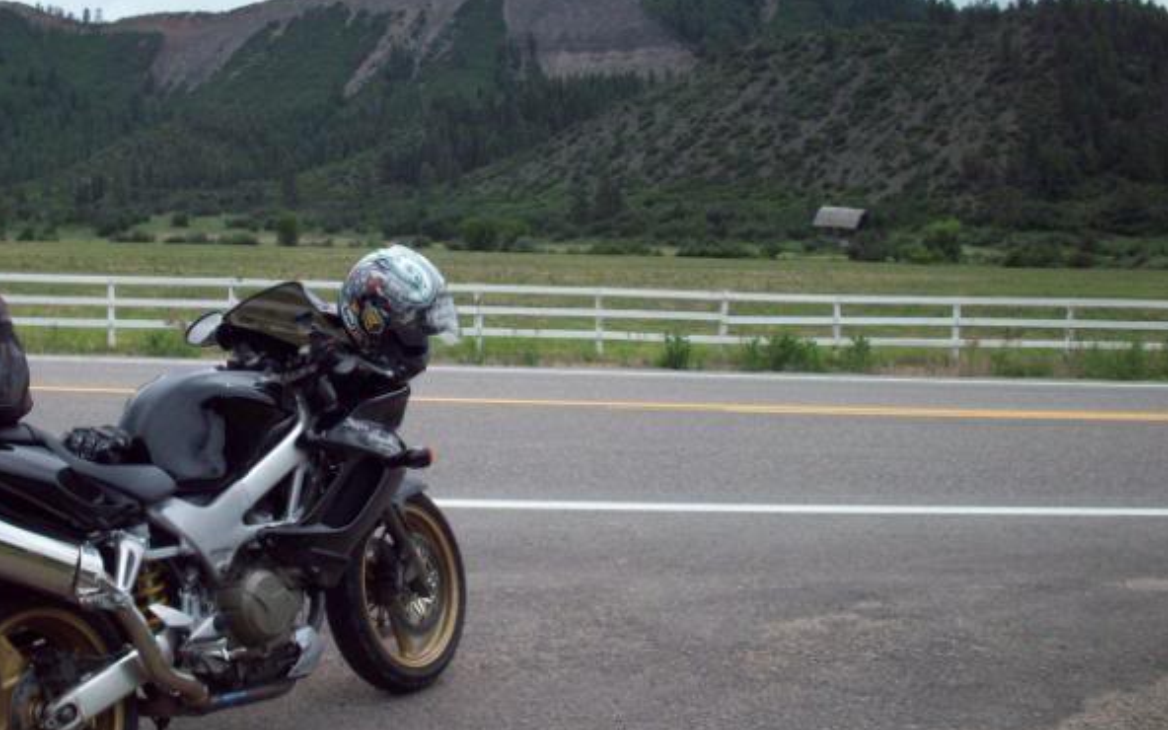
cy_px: 328
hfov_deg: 37.9
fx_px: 1687
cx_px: 422
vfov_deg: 24.4
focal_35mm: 53
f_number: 5.6
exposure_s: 1/303
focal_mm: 6.2
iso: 80
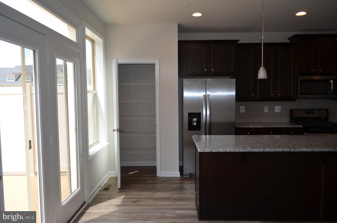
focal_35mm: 27
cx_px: 168
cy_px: 112
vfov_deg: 47.7
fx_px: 252
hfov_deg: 67.5
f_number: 3.5
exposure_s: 1/200
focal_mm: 18
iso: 125
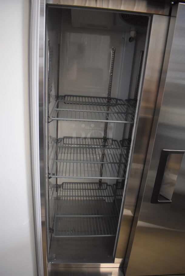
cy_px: 138
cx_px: 92
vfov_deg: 67.3
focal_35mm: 27
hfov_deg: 48.0
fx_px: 208
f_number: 3.5
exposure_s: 1/125
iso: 2200
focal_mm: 18
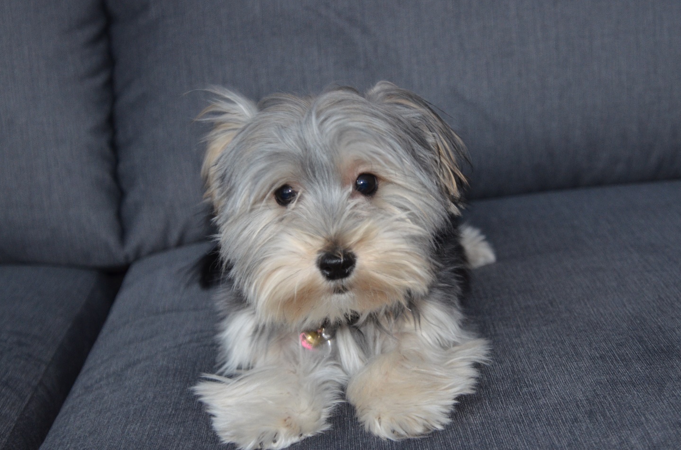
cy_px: 223
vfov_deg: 20.2
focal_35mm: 67
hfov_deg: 30.1
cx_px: 364
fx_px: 1264
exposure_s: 1/60
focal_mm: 40
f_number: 4.2
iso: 800
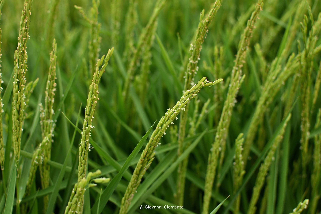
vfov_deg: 25.8
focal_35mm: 52
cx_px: 160
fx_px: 468
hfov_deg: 37.9
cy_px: 107
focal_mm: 35
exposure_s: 1/2000
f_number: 3.2
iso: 160
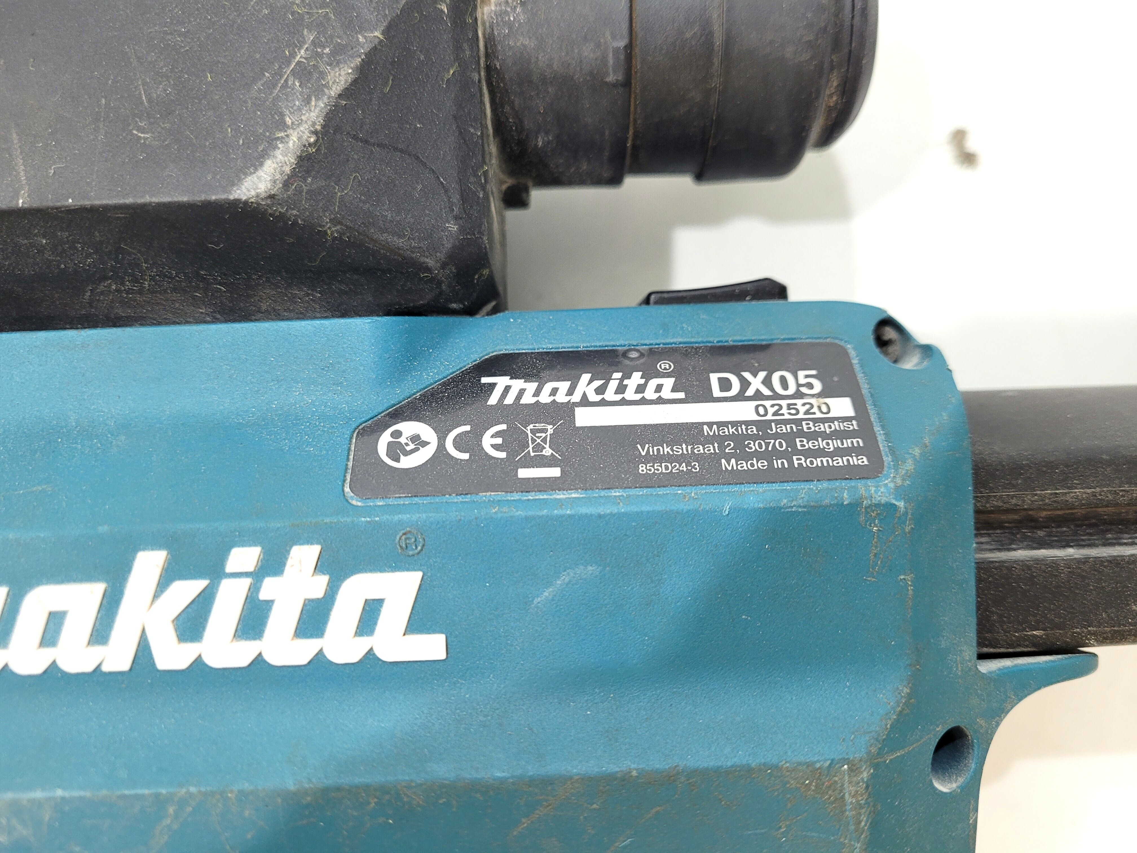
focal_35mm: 26
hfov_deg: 67.3
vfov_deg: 53.1
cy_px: 426
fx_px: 854
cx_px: 568
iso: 125
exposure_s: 1/100
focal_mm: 5.4
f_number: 1.8
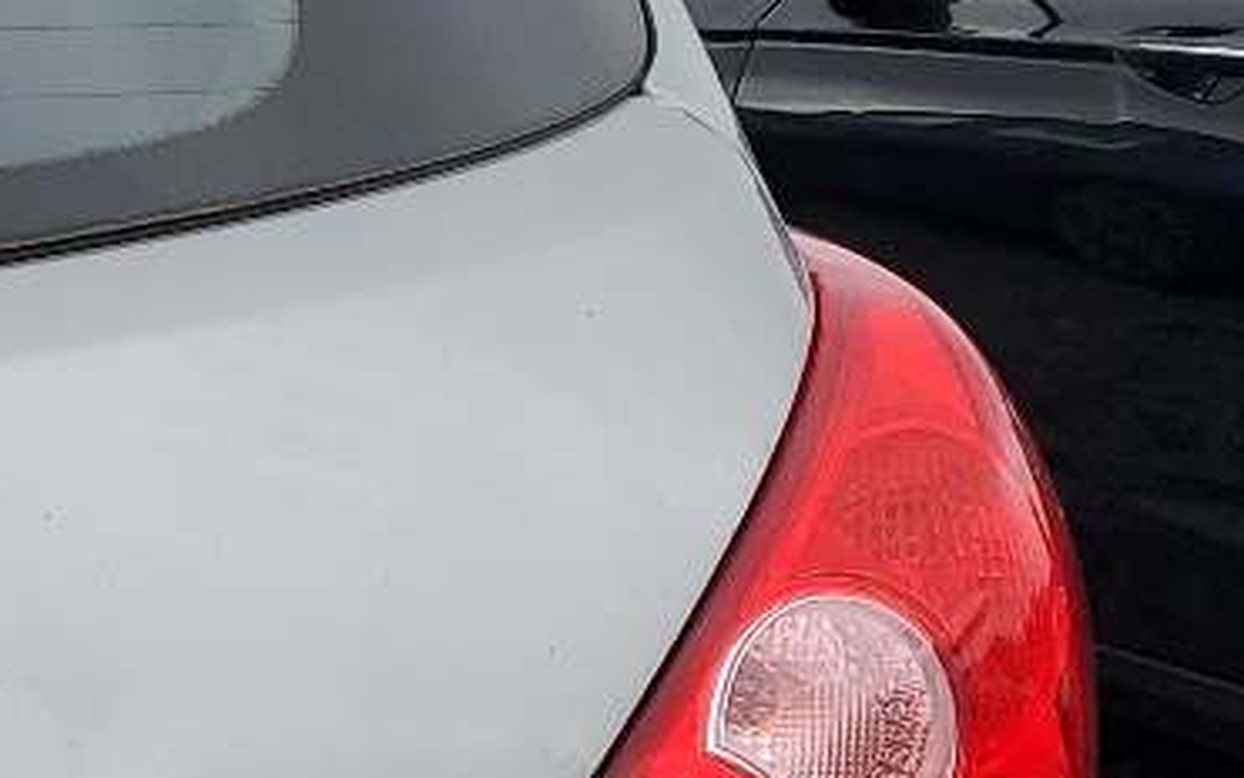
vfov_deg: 10.9
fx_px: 4035
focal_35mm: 119
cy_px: 748
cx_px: -979
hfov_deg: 15.2
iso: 50
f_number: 1.5
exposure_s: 1/556
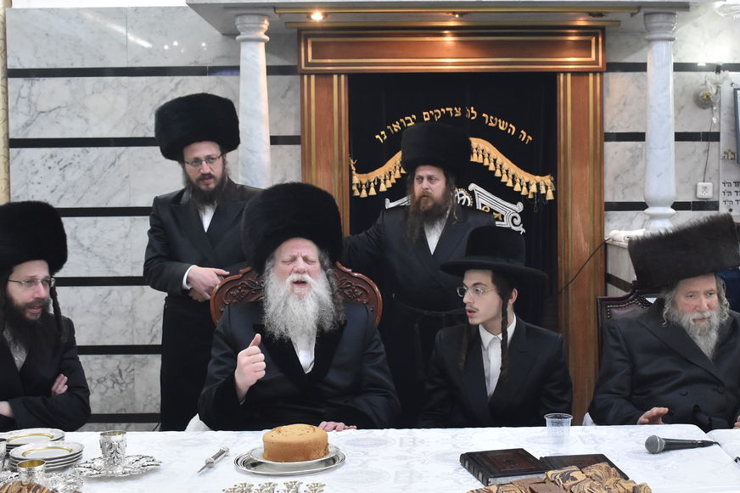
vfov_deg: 25.5
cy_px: 235
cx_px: 458
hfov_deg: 37.3
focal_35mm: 53
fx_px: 1089
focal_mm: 22
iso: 1600
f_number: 5.6
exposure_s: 1/200
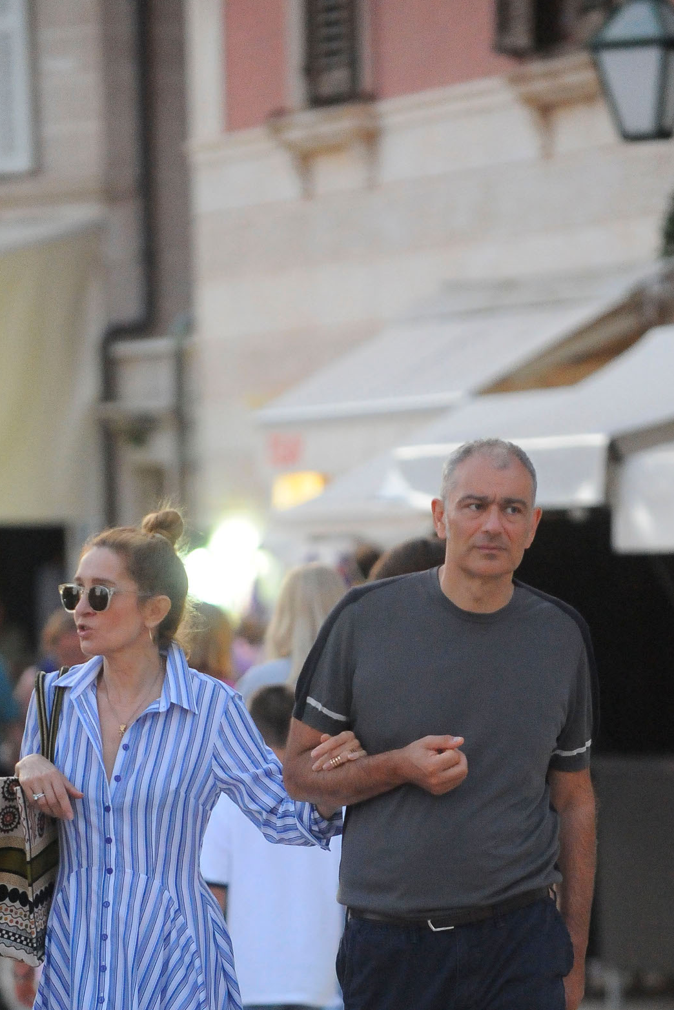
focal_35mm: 313
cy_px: 726
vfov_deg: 6.6
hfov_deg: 4.4
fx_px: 8786
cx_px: 342
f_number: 2.8
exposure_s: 1/400
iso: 5600
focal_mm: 200
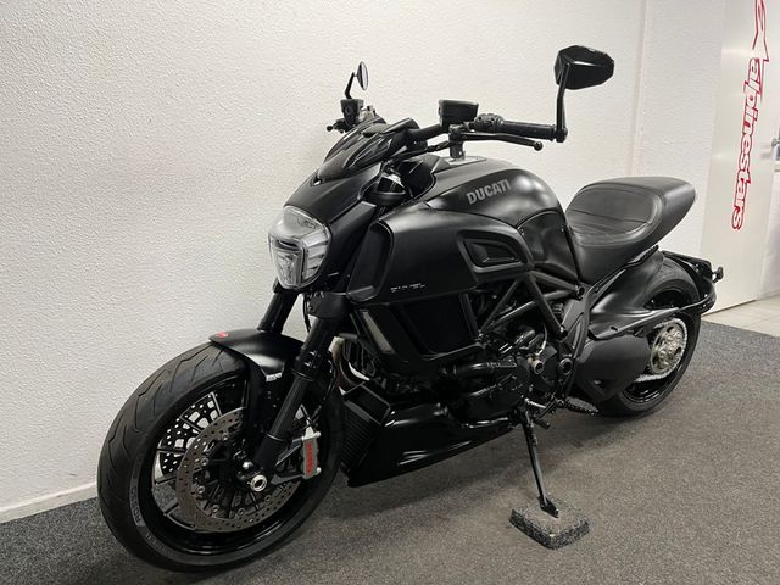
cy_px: 292
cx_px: 390
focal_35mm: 26
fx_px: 586
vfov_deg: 53.1
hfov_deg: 67.3
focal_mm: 5.1
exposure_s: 1/50
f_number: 1.6
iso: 100
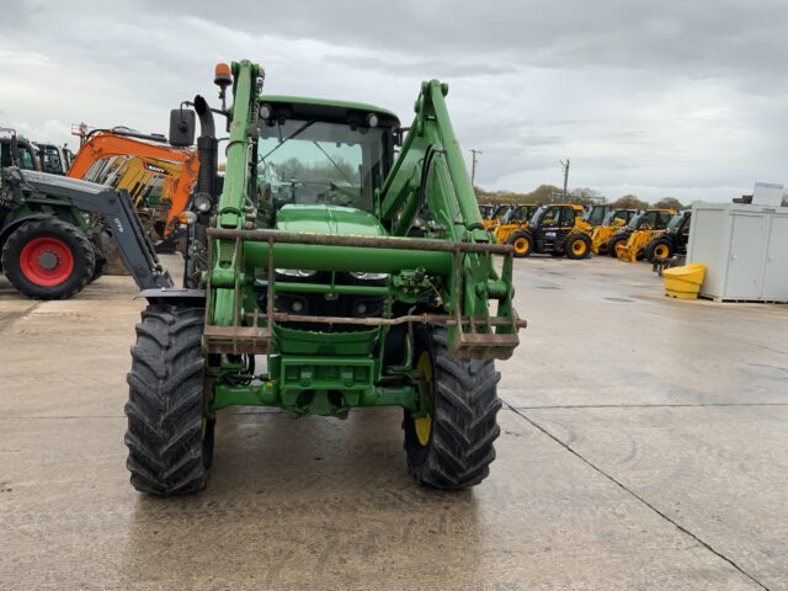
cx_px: 394
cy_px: 296
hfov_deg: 61.7
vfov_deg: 48.2
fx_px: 660
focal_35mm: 29
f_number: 1.8
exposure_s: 1/286
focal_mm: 3
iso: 16
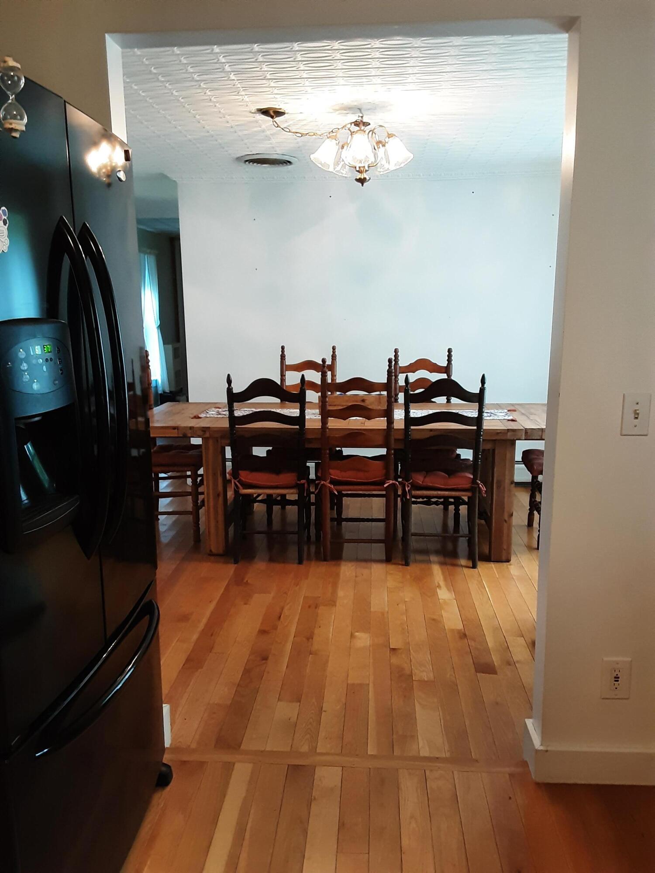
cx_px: 328
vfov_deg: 65.3
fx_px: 681
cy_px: 436
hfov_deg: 51.4
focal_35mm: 27
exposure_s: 1/24
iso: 200
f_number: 1.9
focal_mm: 2.91
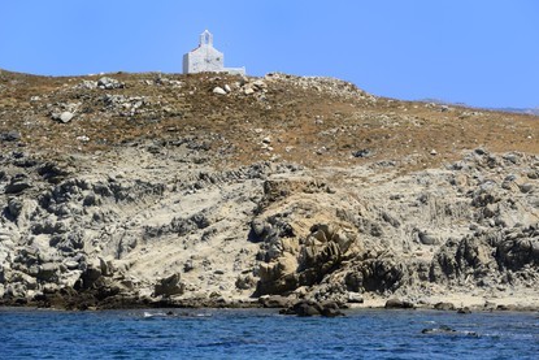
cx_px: 268
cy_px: 181
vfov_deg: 7.6
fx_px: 2726
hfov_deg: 11.3
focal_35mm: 182
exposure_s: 1/320
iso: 200
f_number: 11
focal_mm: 180
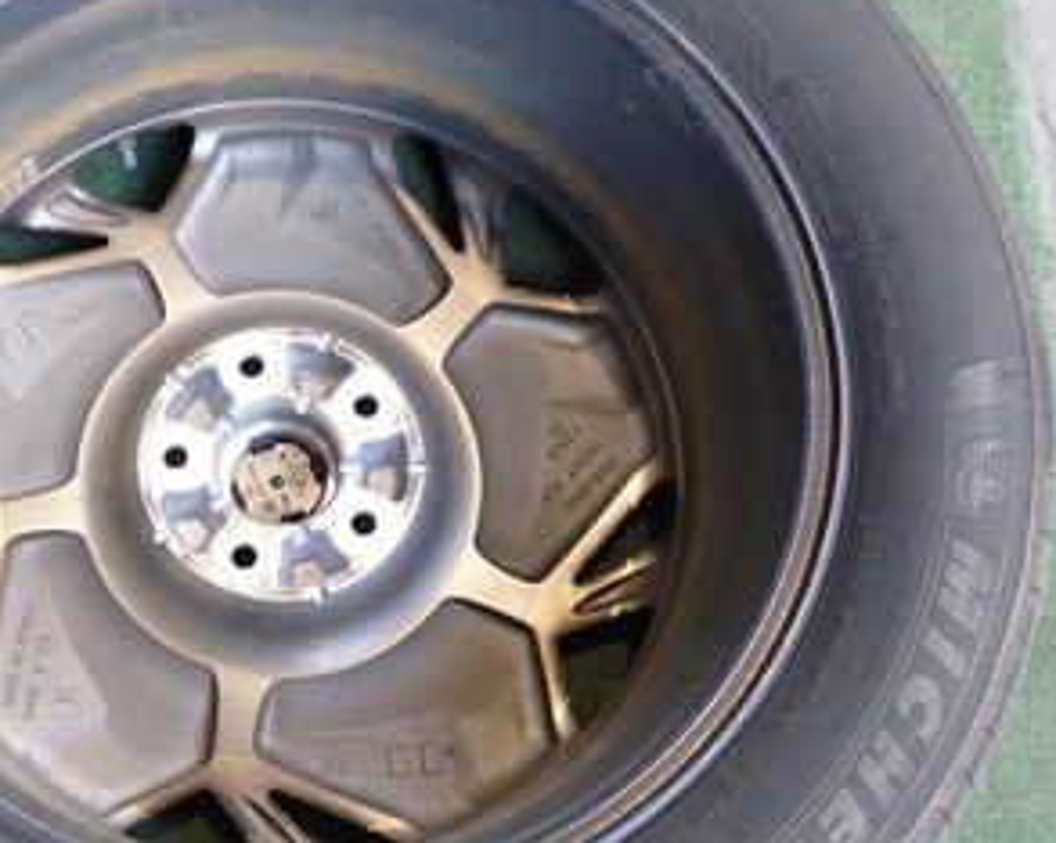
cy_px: 476
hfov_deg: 30.7
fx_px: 1874
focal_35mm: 60
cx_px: 209
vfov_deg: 25.3
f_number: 2.3
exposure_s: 1/60
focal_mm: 5.4
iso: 200
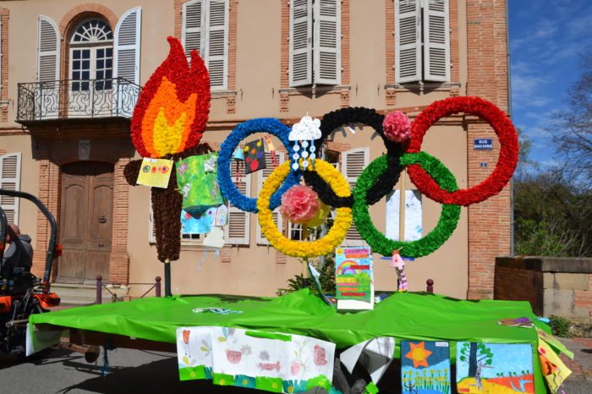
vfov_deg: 41.7
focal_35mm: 32
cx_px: 296
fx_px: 518
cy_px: 197
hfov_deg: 59.5
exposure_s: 1/320
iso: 100
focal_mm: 21
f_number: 9
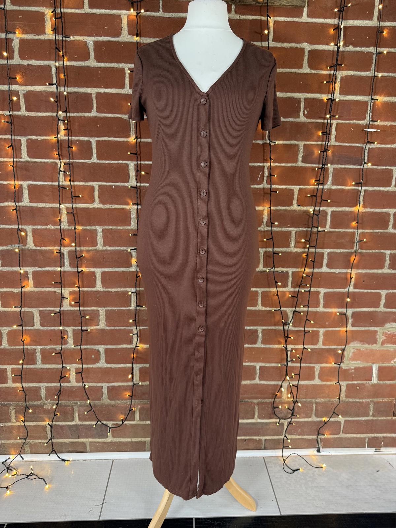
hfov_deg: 56.8
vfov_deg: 71.6
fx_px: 366
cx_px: 198
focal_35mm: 24
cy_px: 264
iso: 200
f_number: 1.78
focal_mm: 6.76
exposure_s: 1/56
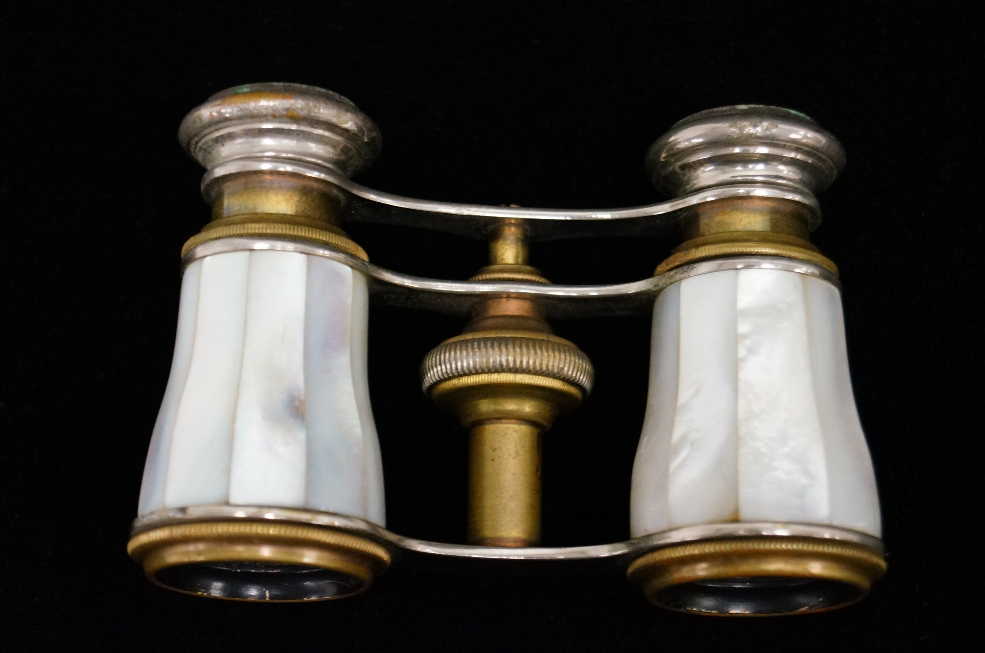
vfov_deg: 16.5
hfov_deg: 24.7
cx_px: 492
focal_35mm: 82
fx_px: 2254
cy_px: 326
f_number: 5.6
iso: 3200
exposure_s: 1/60
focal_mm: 55
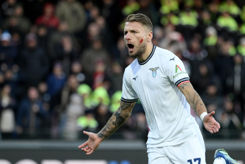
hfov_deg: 6.2
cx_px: 122
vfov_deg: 4.2
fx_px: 2246
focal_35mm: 330
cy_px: 82
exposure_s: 1/1000
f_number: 4
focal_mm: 330
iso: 1250
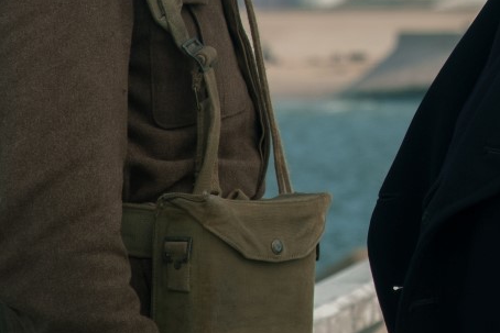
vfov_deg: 2.5
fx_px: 7641
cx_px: 545
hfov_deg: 3.7
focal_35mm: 550
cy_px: -42
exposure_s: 1/250
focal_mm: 104.2
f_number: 8
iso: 250
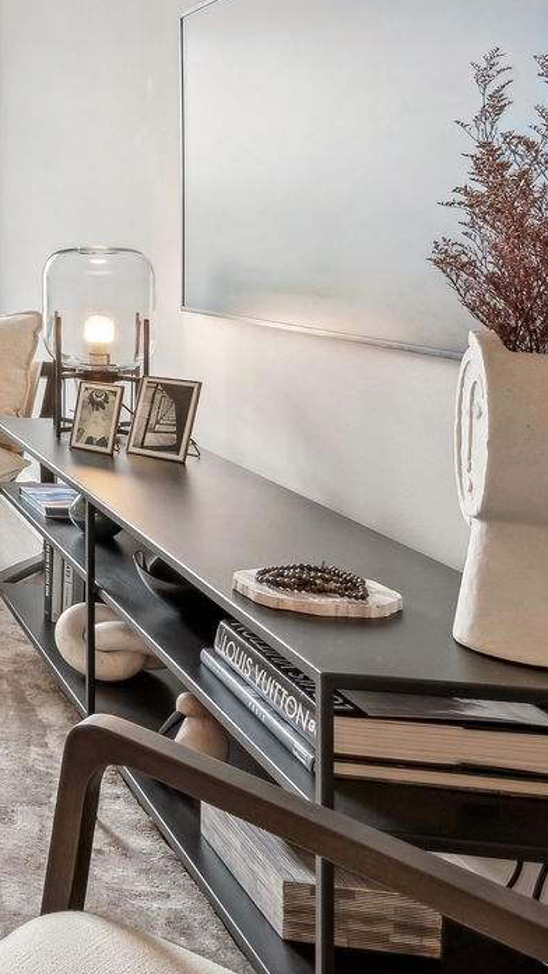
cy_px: 246
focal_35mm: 40
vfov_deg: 48.4
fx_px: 1039
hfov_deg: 19.9
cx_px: -477
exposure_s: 1/20
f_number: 9.5
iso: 200
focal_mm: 16.5
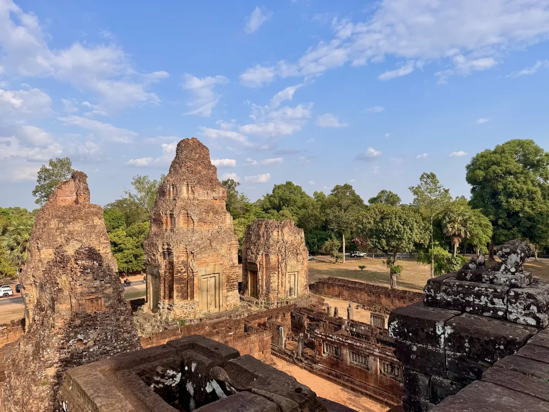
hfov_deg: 71.6
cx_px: 274
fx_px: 381
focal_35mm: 24
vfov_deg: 56.8
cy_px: 206
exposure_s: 1/3413
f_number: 1.78
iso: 80
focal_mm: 6.76
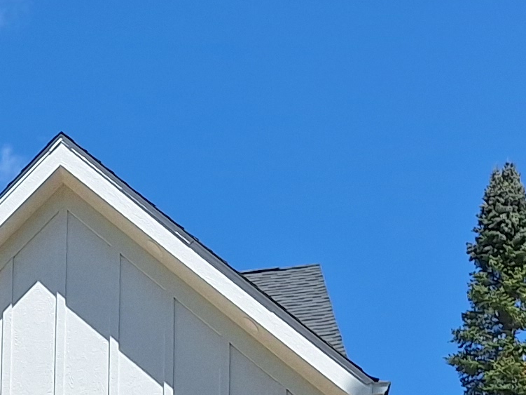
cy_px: 942
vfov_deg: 10.3
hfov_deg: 13.9
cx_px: -454
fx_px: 1899
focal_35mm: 125
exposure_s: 1/3226
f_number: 1.8
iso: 40
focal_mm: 5.54
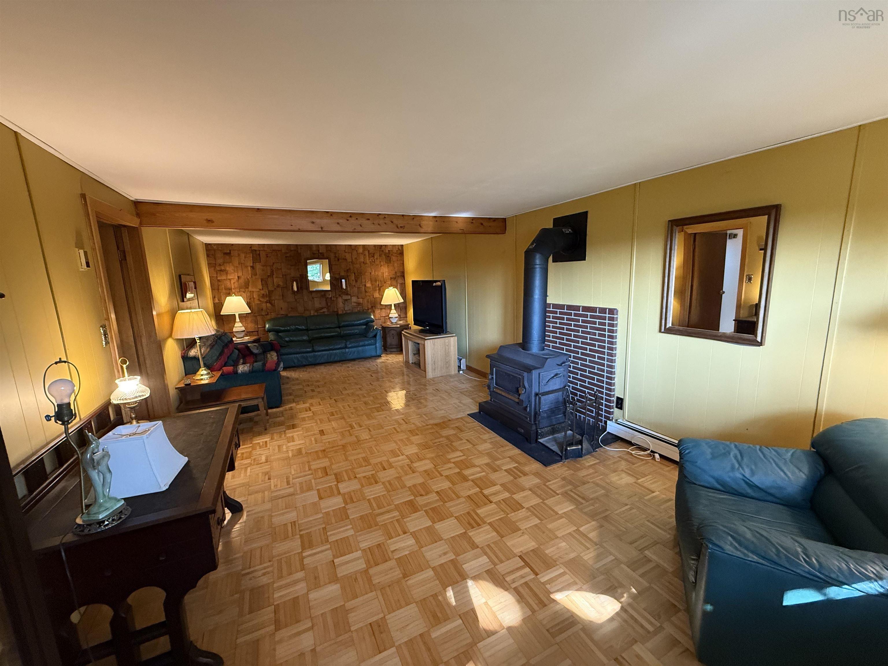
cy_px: 333
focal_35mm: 14
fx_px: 359
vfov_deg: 85.7
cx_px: 444
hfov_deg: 102.1
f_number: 2.2
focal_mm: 2.22
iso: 500
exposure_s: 1/60
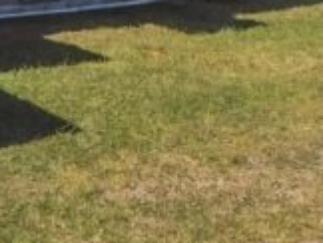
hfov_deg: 11.4
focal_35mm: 145
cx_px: -435
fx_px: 1355
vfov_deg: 9.8
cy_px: -173
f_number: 3
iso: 125
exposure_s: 1/1250
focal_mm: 4
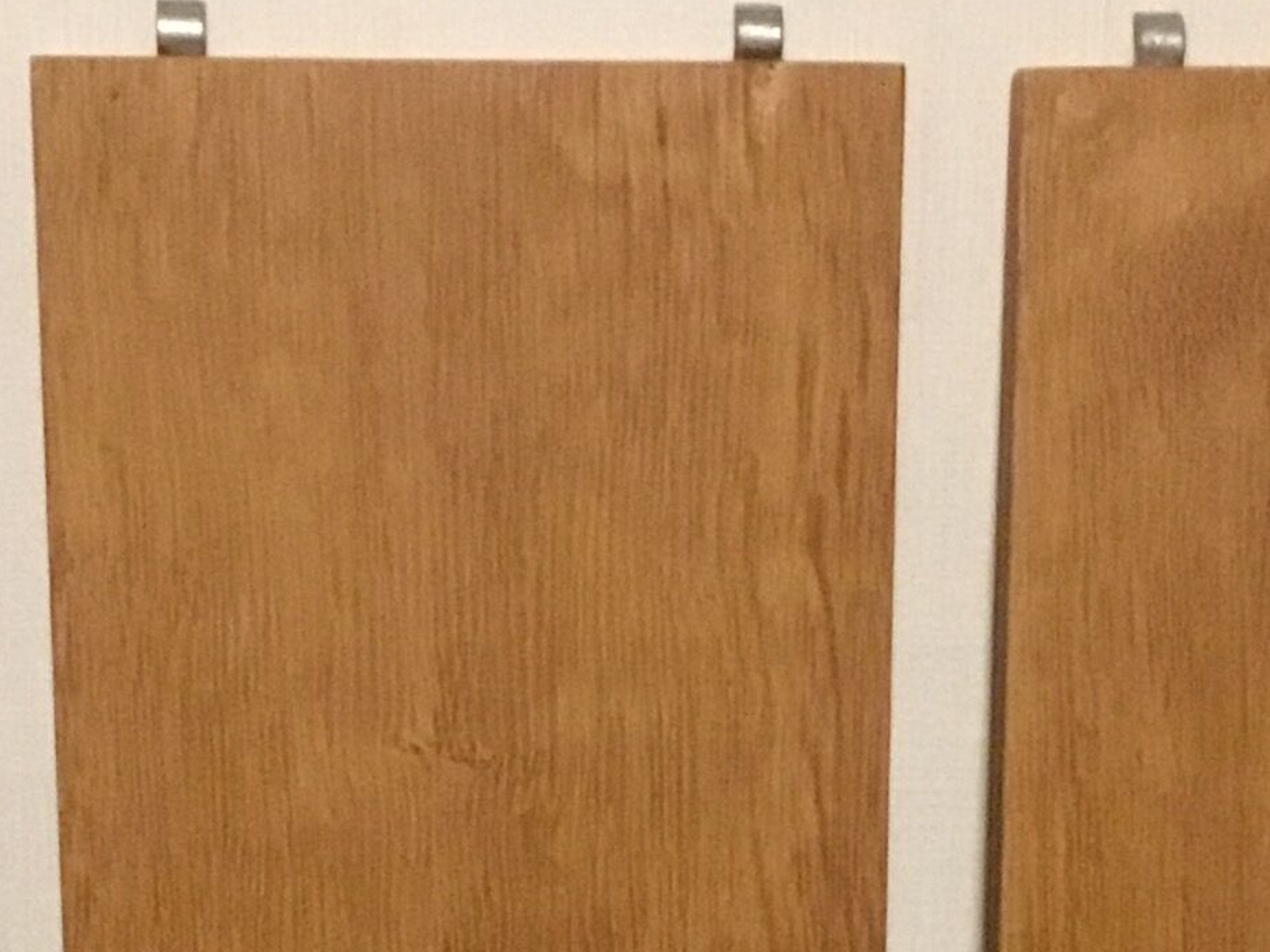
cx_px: 560
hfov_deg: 18.0
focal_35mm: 109
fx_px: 3999
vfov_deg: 12.9
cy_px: 1421
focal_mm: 3.3
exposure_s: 1/17
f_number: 2.4
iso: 320
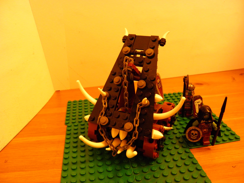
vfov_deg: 48.2
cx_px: 122
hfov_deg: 61.7
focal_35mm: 29
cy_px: 92
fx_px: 204
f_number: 2.9
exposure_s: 1/3
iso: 400
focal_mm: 5.34
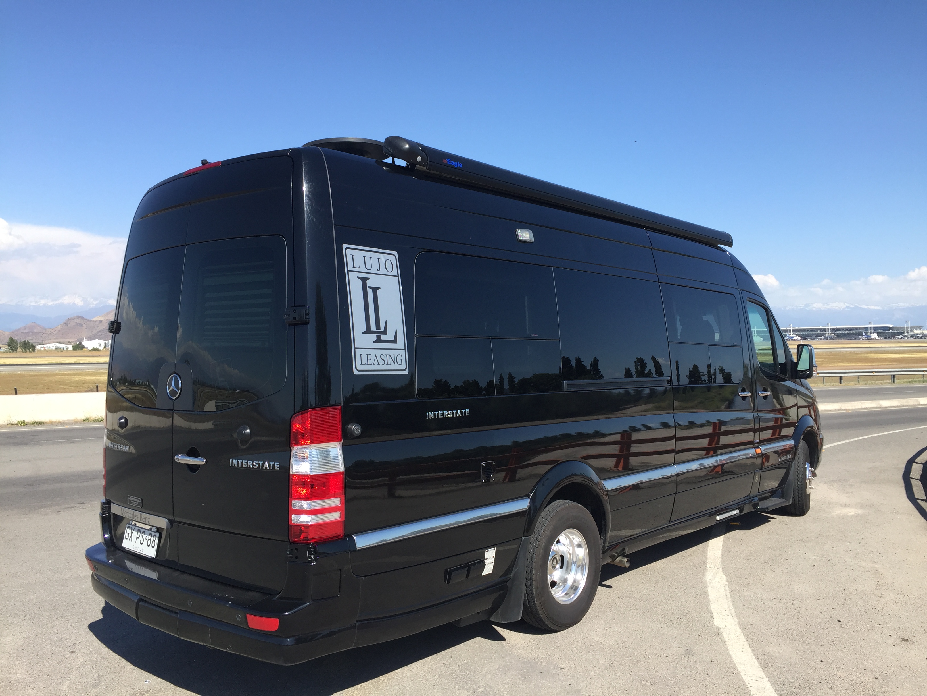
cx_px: 464
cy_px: 348
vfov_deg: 48.2
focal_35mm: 29
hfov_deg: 61.7
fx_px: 777
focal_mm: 4.15
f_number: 2.2
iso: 32
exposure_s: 1/1163
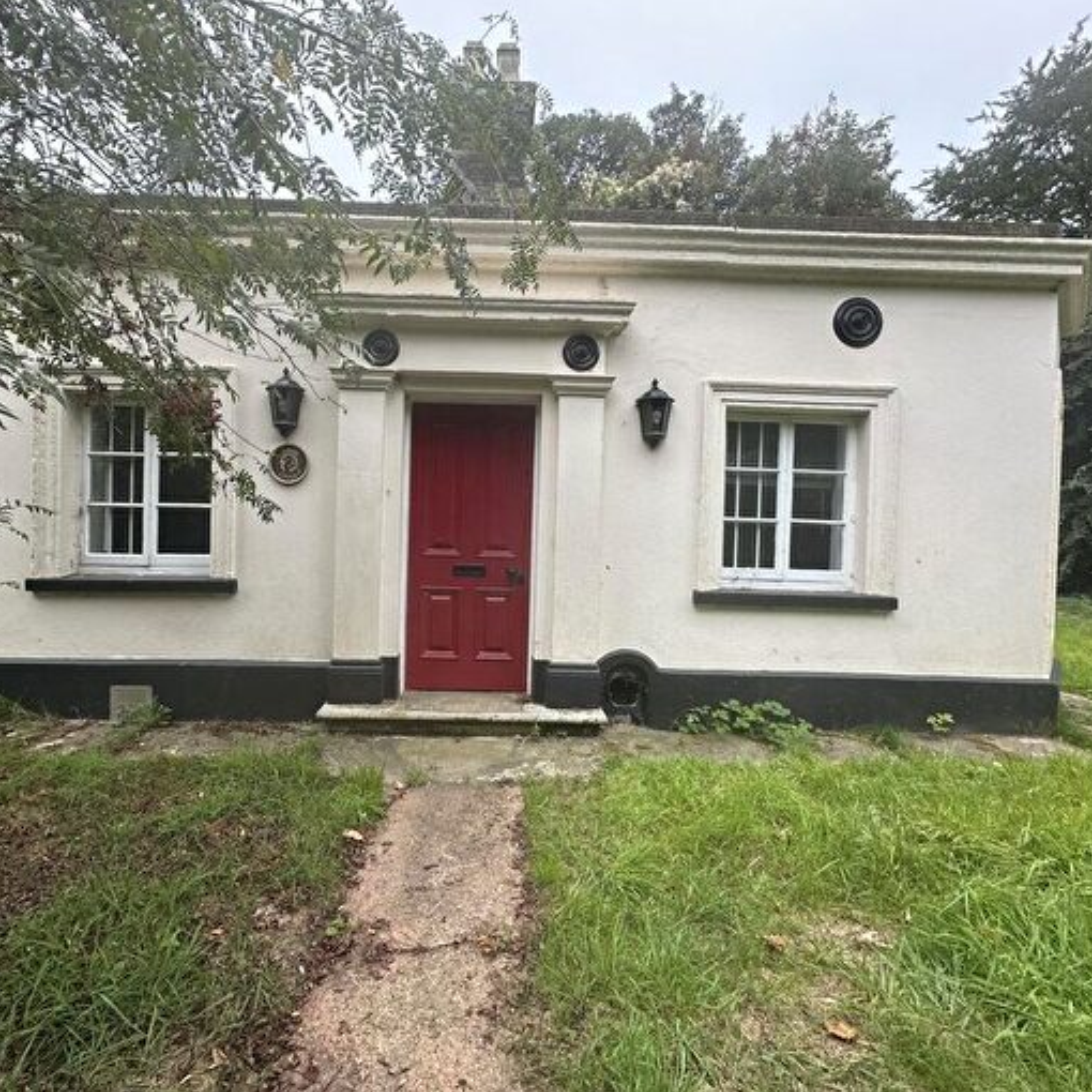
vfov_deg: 84.0
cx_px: 497
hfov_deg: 83.8
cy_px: 541
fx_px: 607
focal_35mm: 17
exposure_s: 1/99
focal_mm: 2.22
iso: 100
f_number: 2.2
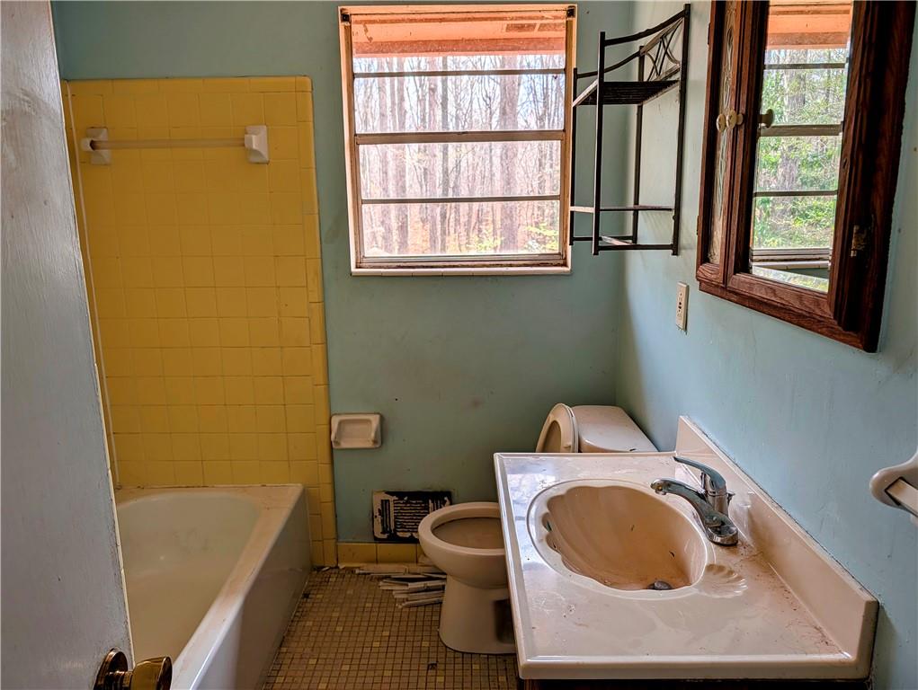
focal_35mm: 24
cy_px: 345
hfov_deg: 71.5
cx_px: 459
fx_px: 637
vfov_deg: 56.9
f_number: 1.68
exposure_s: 1/789
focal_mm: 6.9
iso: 19
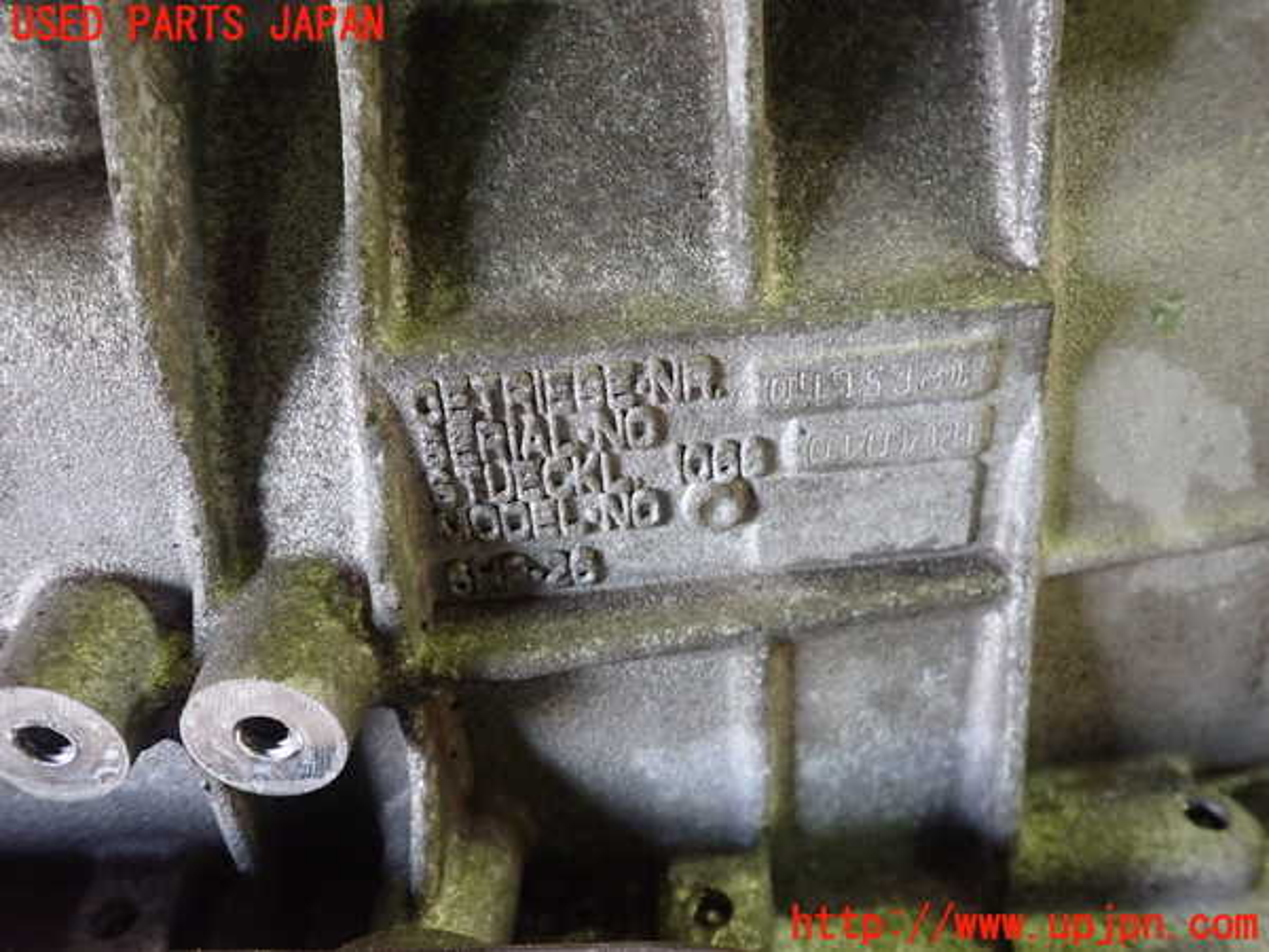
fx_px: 1100
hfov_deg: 60.0
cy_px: 476
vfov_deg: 46.8
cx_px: 634
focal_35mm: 30
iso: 800
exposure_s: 1/30
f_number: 2.3
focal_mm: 5.4
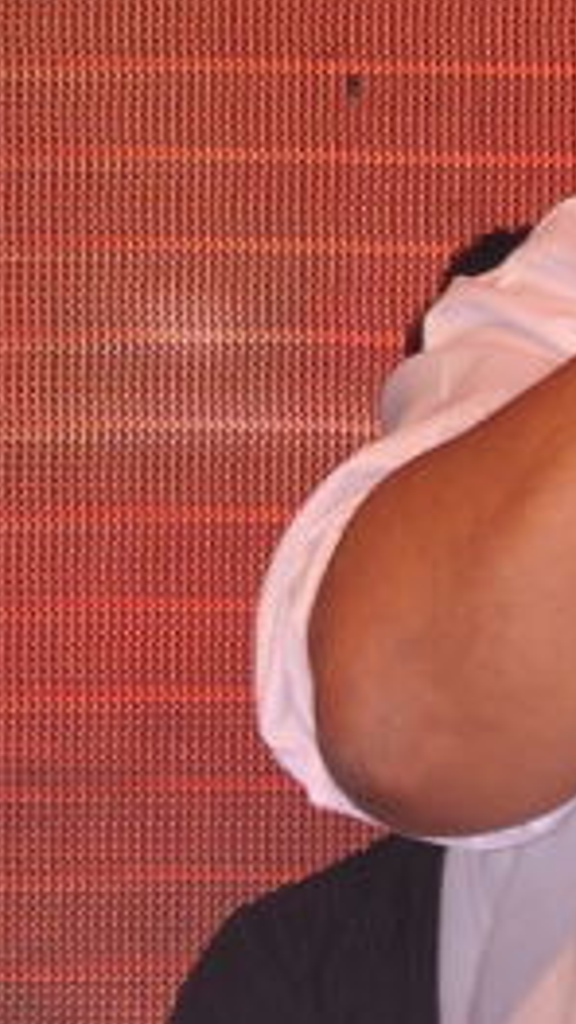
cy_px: 1106
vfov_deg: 3.4
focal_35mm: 641
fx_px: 17400
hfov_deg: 1.9
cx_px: 1008
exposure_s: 1/160
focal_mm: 105
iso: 200
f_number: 5.6
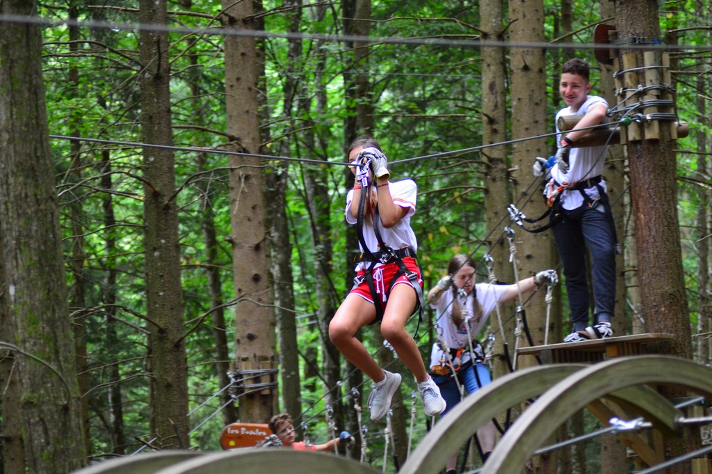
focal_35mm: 123
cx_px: 356
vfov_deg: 11.1
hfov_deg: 16.7
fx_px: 2431
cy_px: 237
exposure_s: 1/160
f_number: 4
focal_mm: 82
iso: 1600
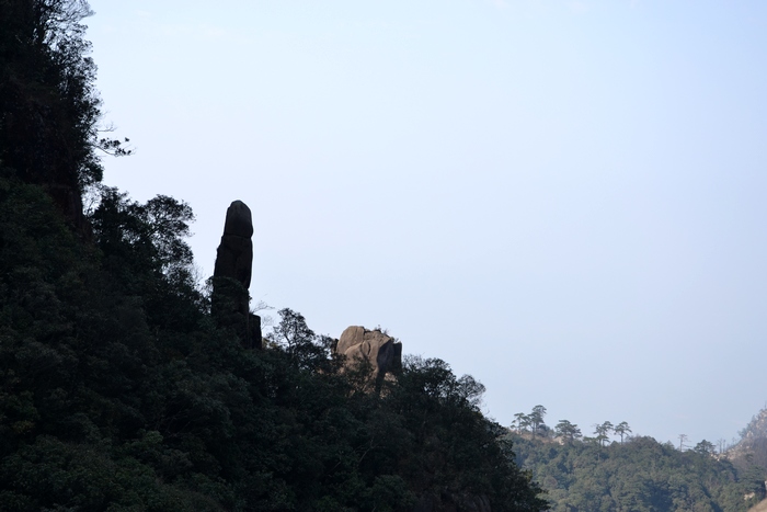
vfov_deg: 20.2
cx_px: 384
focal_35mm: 68
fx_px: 1438
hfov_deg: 29.9
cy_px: 256
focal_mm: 45
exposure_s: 1/160
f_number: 6.3
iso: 100
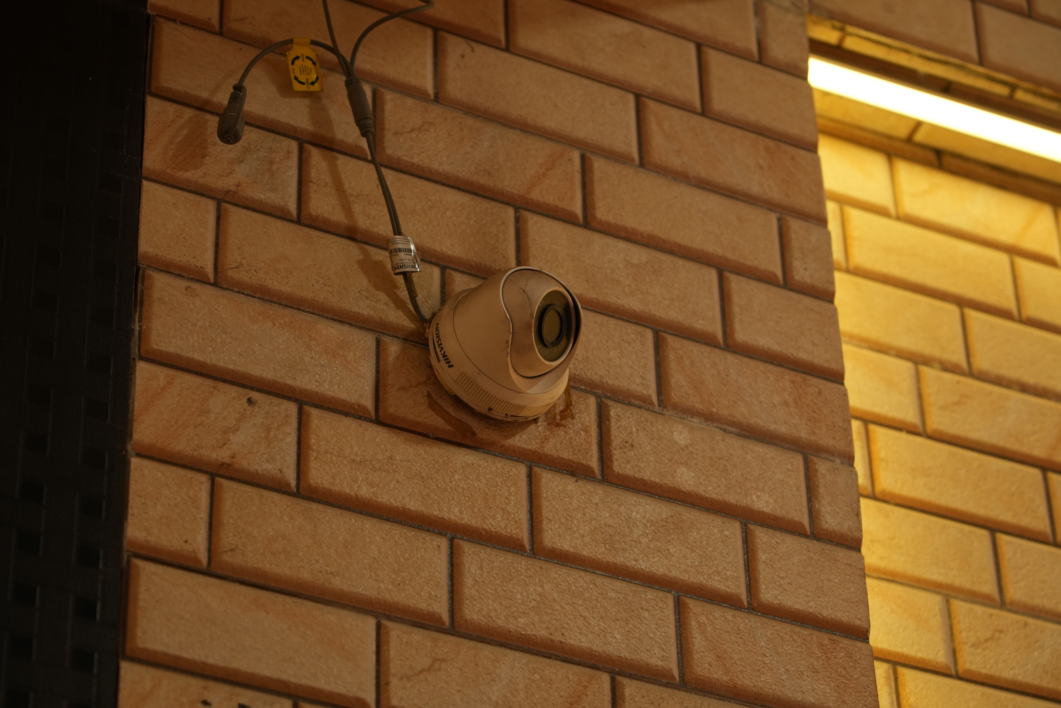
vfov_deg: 13.0
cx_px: 530
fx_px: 3094
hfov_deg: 19.5
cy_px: 354
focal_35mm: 105
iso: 800
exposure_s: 1/125
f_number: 5.6
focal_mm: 105
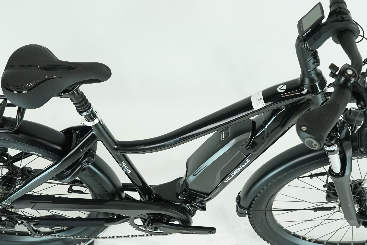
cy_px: 114
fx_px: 499
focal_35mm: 49
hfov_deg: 40.3
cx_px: 180
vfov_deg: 27.5
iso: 1600
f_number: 5.6
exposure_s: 1/200
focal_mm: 28
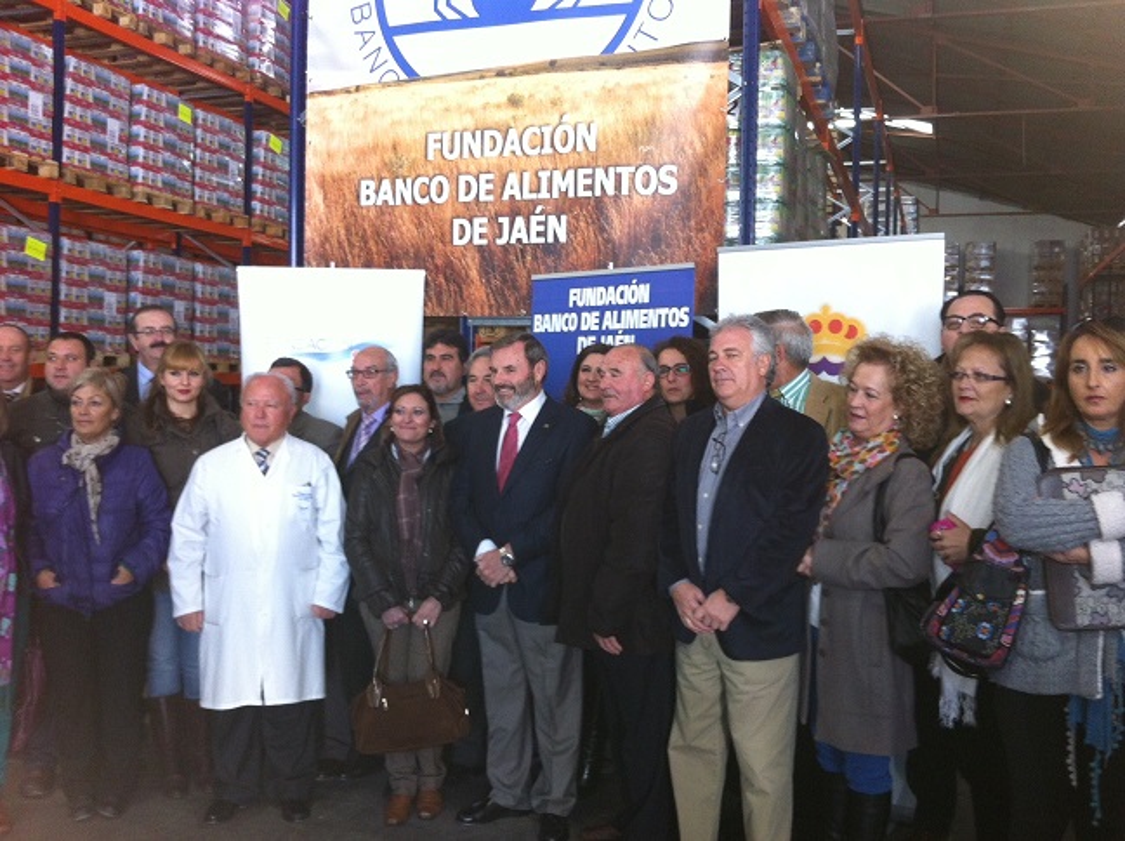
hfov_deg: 52.7
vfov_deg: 40.6
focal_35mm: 35
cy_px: 420
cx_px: 562
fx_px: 1136
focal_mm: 3.85
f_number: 2.8
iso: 125
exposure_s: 1/15
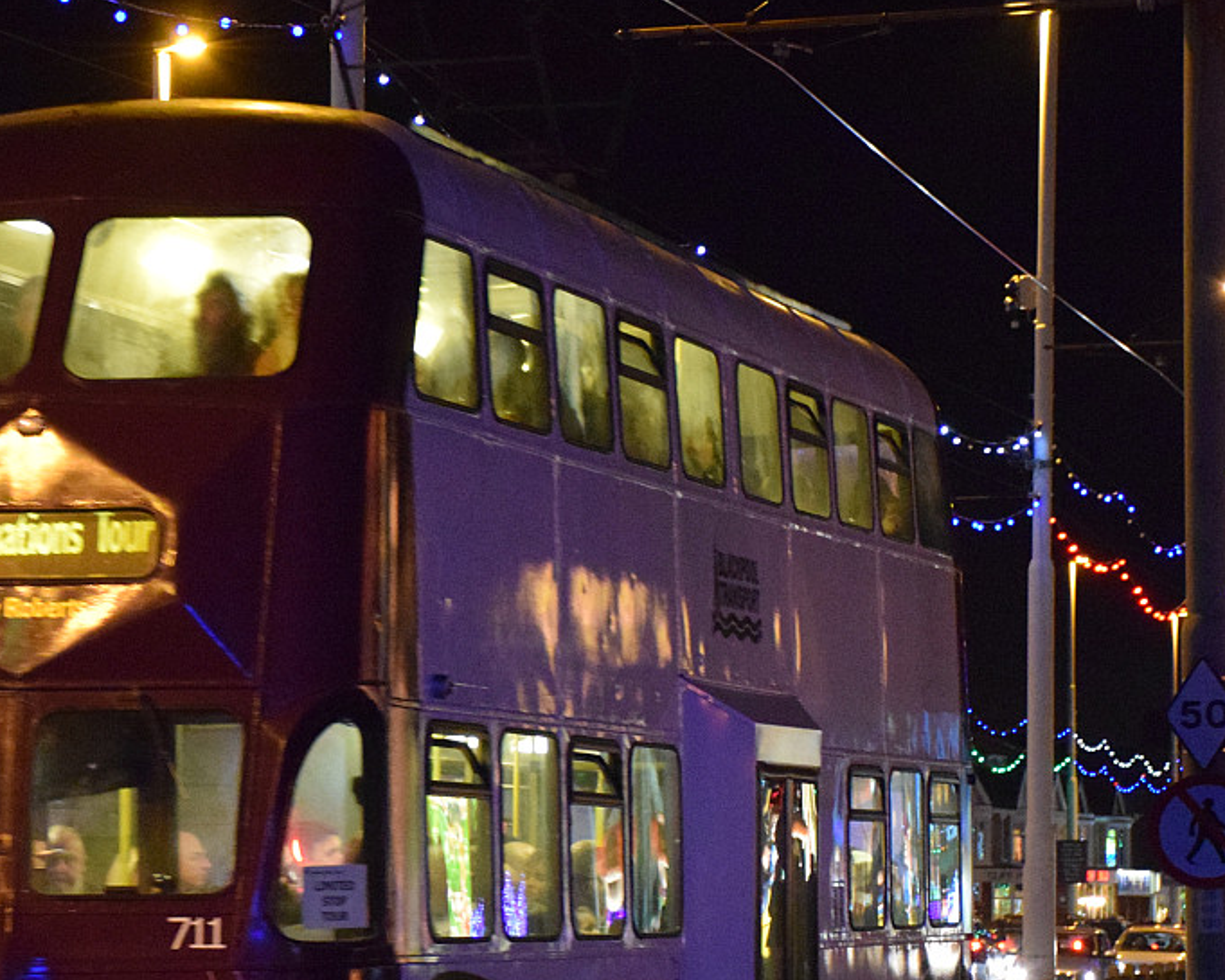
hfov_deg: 14.8
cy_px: 696
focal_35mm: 129
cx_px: 266
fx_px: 4678
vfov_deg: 11.9
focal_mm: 52
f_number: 4.8
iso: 6400
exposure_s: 1/40
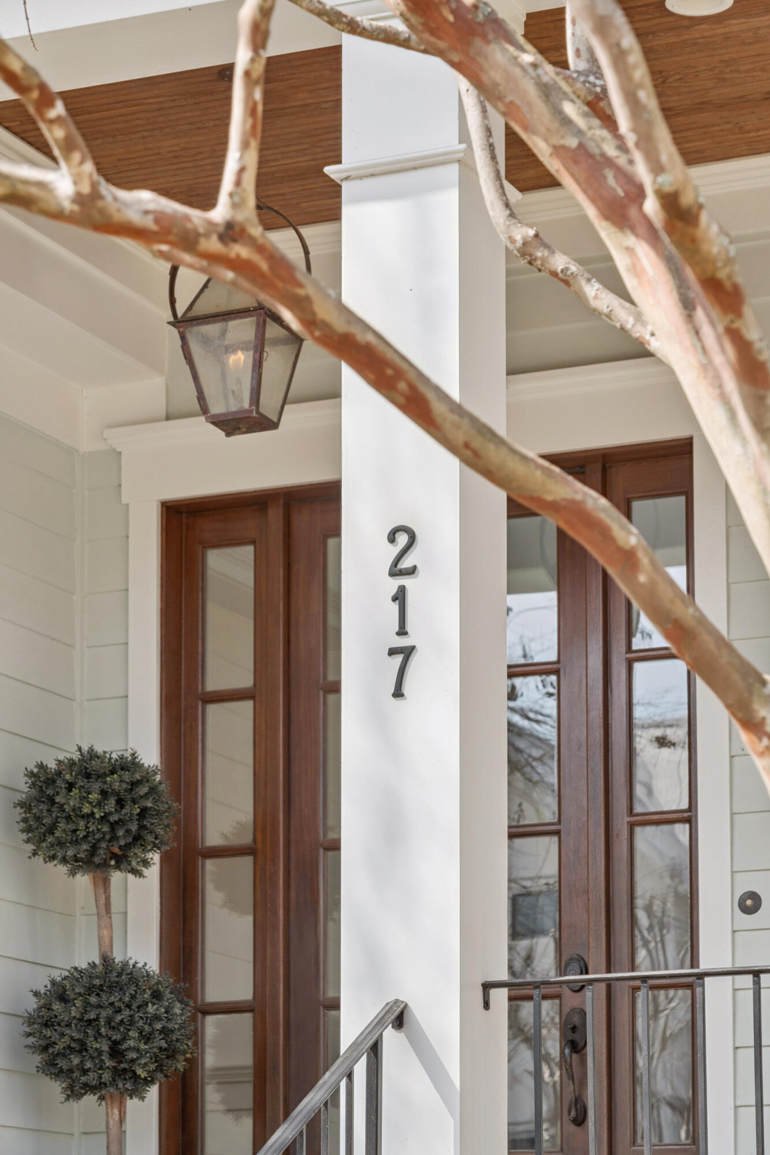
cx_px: 385
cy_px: 578
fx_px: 3337
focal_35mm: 104
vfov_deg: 19.6
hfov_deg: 13.2
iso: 200
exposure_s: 1/250
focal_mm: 104
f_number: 7.1
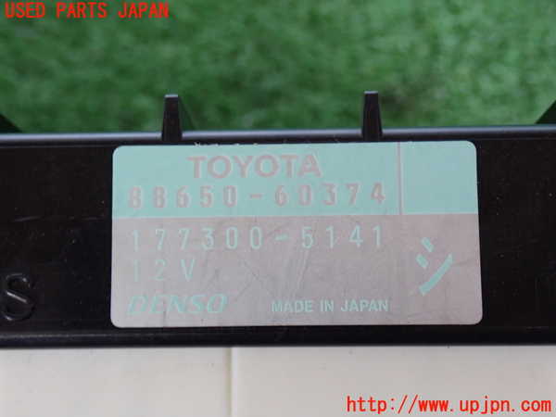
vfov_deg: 21.9
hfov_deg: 29.0
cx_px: 278
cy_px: 208
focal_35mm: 67
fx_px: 1076
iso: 800
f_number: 3.8
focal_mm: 11.88
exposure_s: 1/60
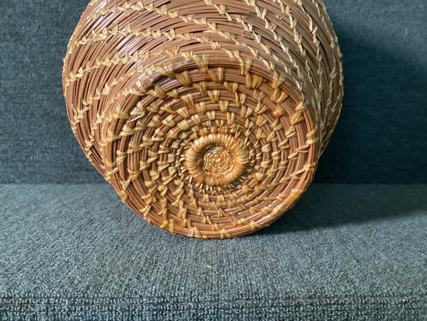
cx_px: 214
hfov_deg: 58.3
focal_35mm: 31
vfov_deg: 45.4
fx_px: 382
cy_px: 160
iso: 400
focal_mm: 3.3
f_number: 2.4
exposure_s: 1/40
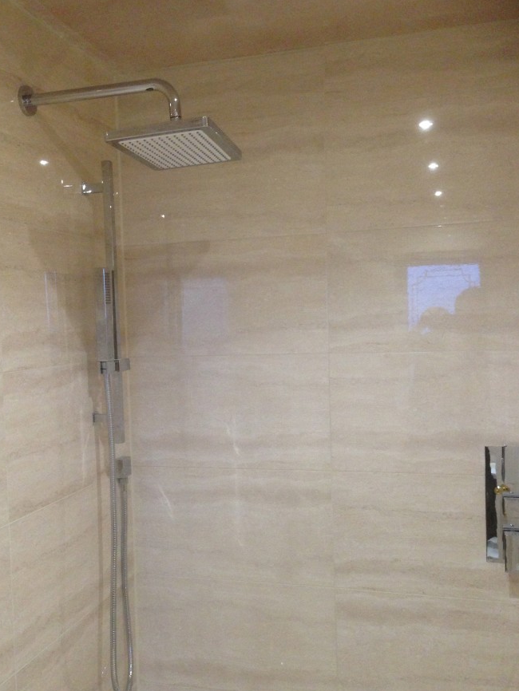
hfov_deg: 36.8
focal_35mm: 39
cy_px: 370
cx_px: 223
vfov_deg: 47.8
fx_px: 779
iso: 250
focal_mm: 4.13
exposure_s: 1/20
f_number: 2.4
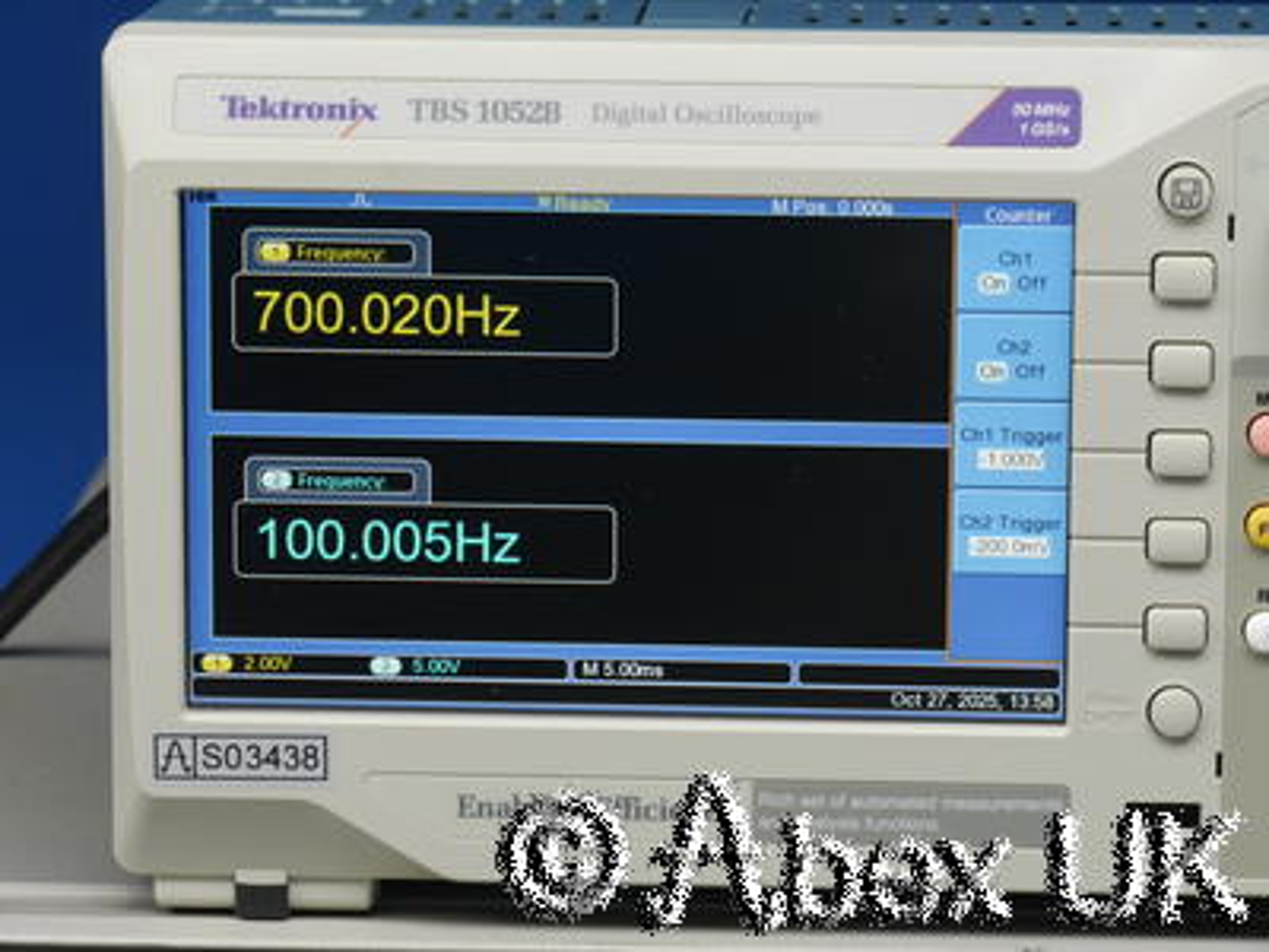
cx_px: 634
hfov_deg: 10.7
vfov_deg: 8.1
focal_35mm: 184
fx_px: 6745
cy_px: 476
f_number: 11
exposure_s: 1/8
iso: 400
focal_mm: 92
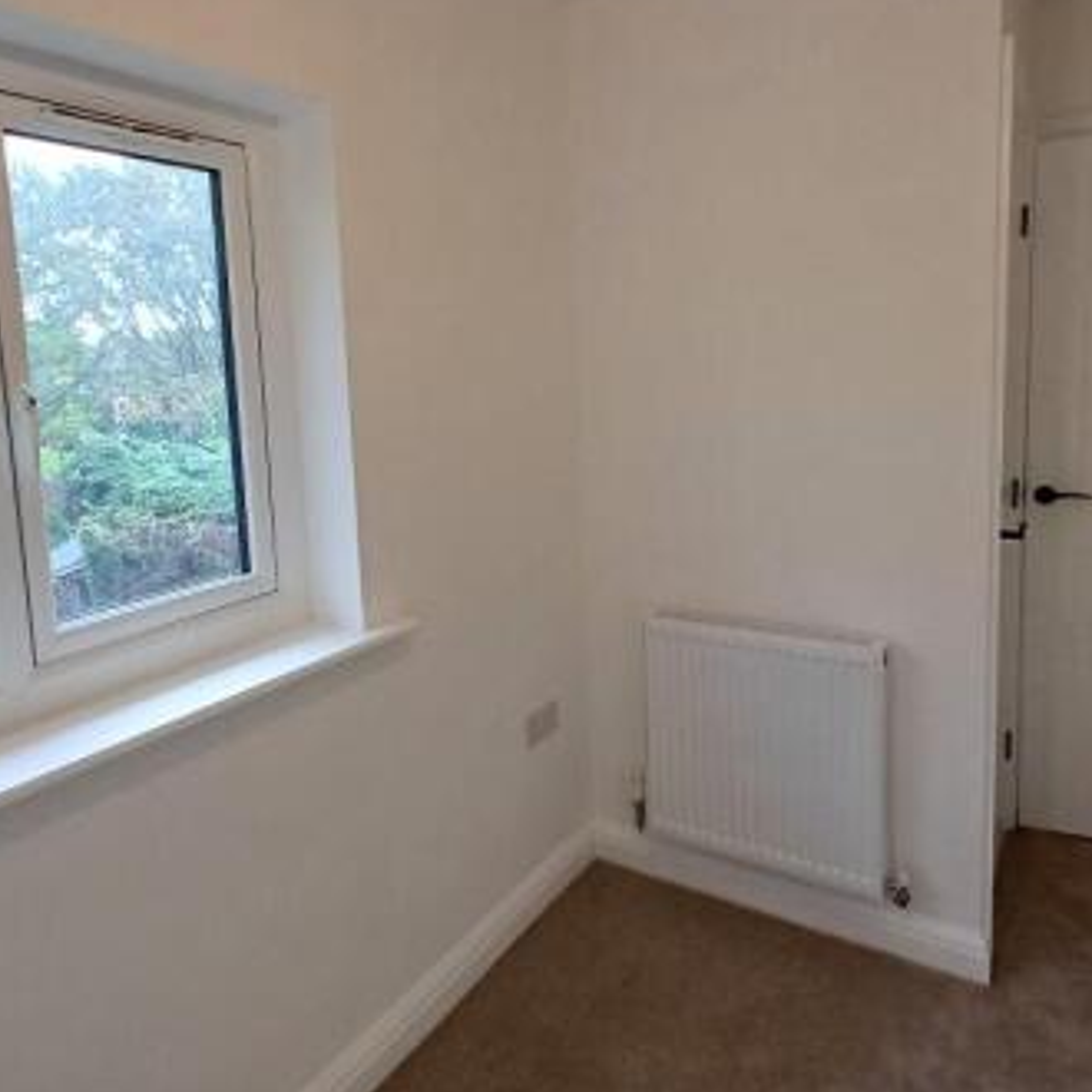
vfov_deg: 62.7
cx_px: 528
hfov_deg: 62.9
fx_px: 892
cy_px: 472
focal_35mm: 25
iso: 100
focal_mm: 1.64
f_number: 2.2
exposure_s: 1/100
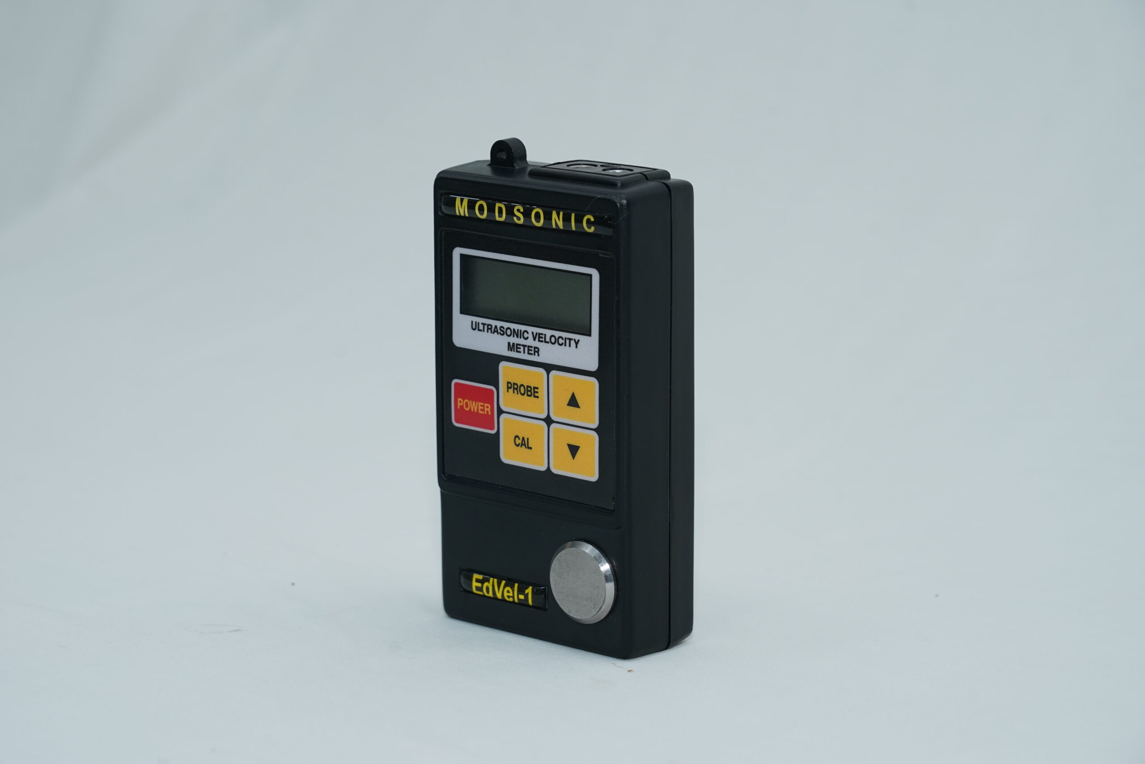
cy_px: 382
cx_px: 572
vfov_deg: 13.2
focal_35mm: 104
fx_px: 3308
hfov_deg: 19.6
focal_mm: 104
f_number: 8
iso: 400
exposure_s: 1/100
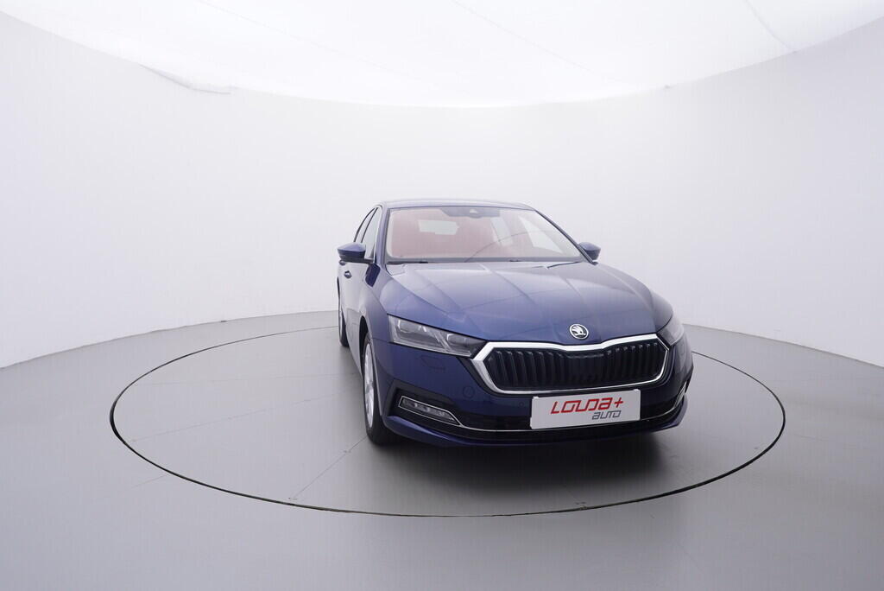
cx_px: 442
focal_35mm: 22
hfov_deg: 77.3
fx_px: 553
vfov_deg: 56.2
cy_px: 296
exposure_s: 1/80
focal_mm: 15
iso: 200
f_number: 5
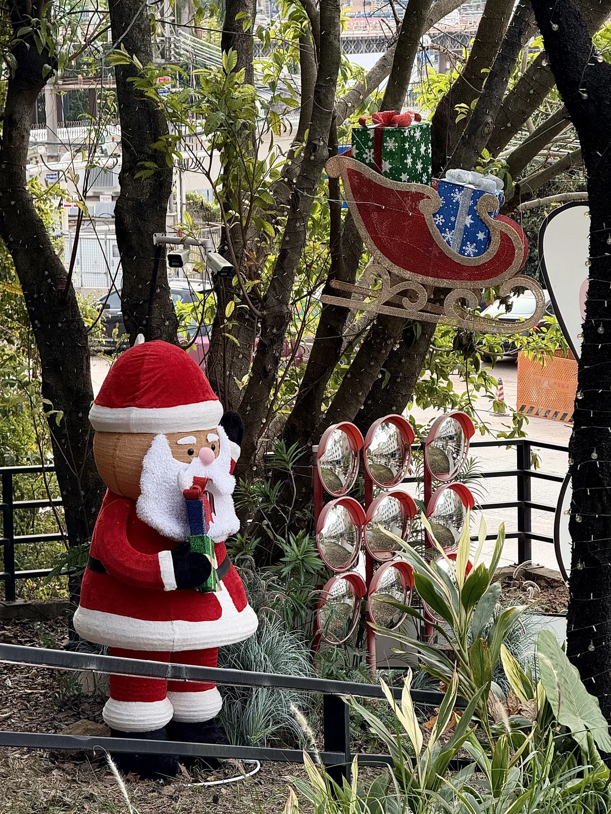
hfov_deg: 12.3
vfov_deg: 16.4
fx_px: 2824
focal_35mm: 120
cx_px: 306
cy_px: 407
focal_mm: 15.66
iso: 64
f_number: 2.8
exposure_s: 1/330
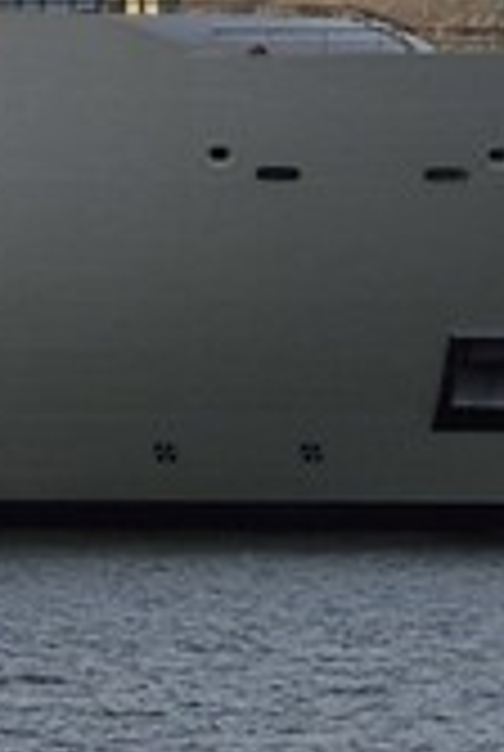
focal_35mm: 669
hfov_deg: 2.0
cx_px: -2084
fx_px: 13990
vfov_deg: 3.1
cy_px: -428
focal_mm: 70
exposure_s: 1/1600
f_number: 6.3
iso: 200
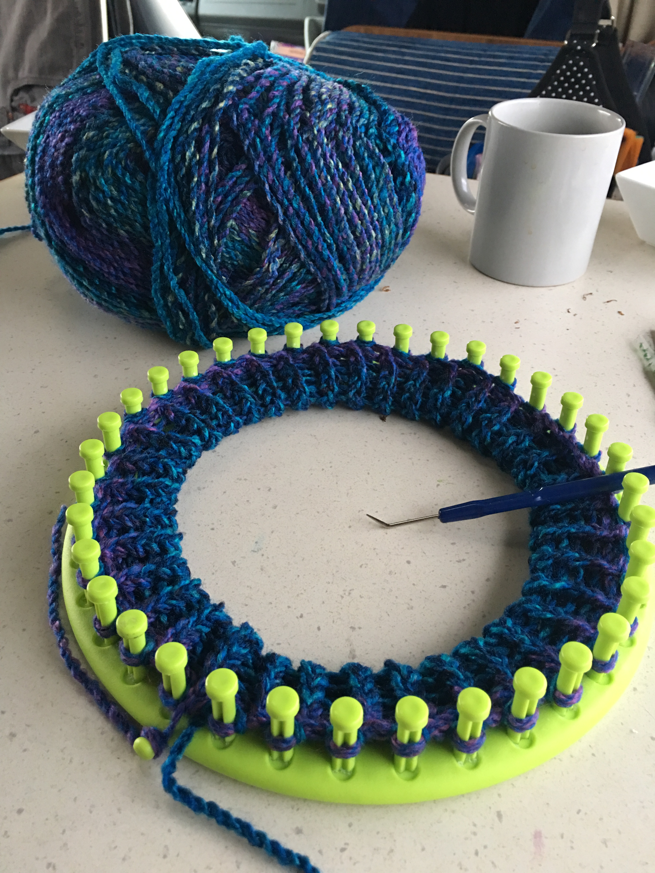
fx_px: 732
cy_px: 436
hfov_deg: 48.2
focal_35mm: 29
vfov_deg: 61.7
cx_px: 328
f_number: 2.2
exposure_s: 1/10
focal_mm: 4.15
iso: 100
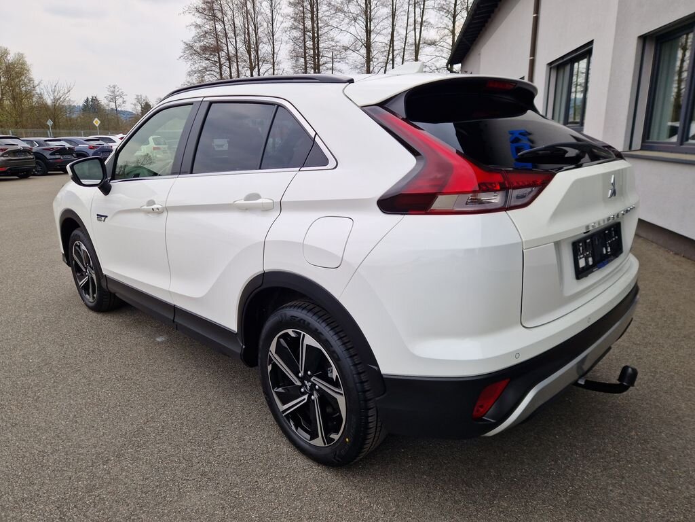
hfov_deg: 73.9
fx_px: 462
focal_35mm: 23
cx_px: 348
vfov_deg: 58.9
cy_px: 261
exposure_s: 1/3086
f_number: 1.8
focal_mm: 5.4
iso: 50
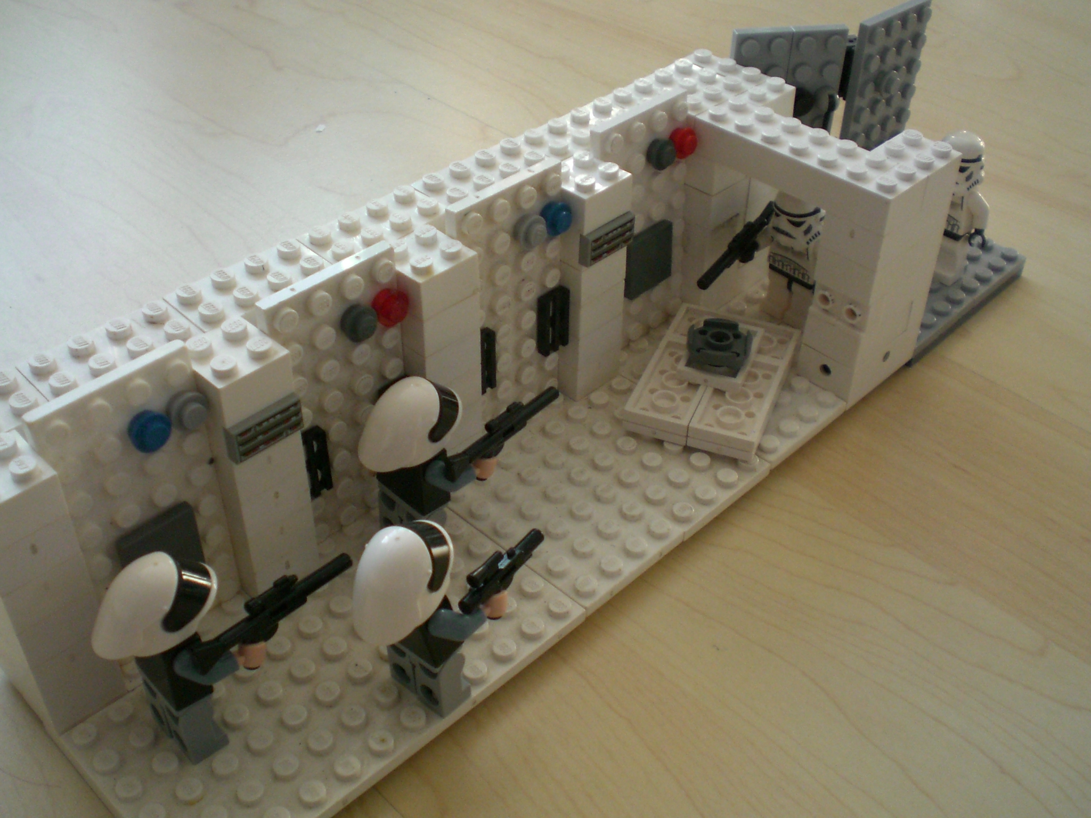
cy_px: 409
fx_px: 1198
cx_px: 546
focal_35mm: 38
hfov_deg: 49.0
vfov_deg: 37.7
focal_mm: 6.3
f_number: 3.1
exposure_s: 1/125
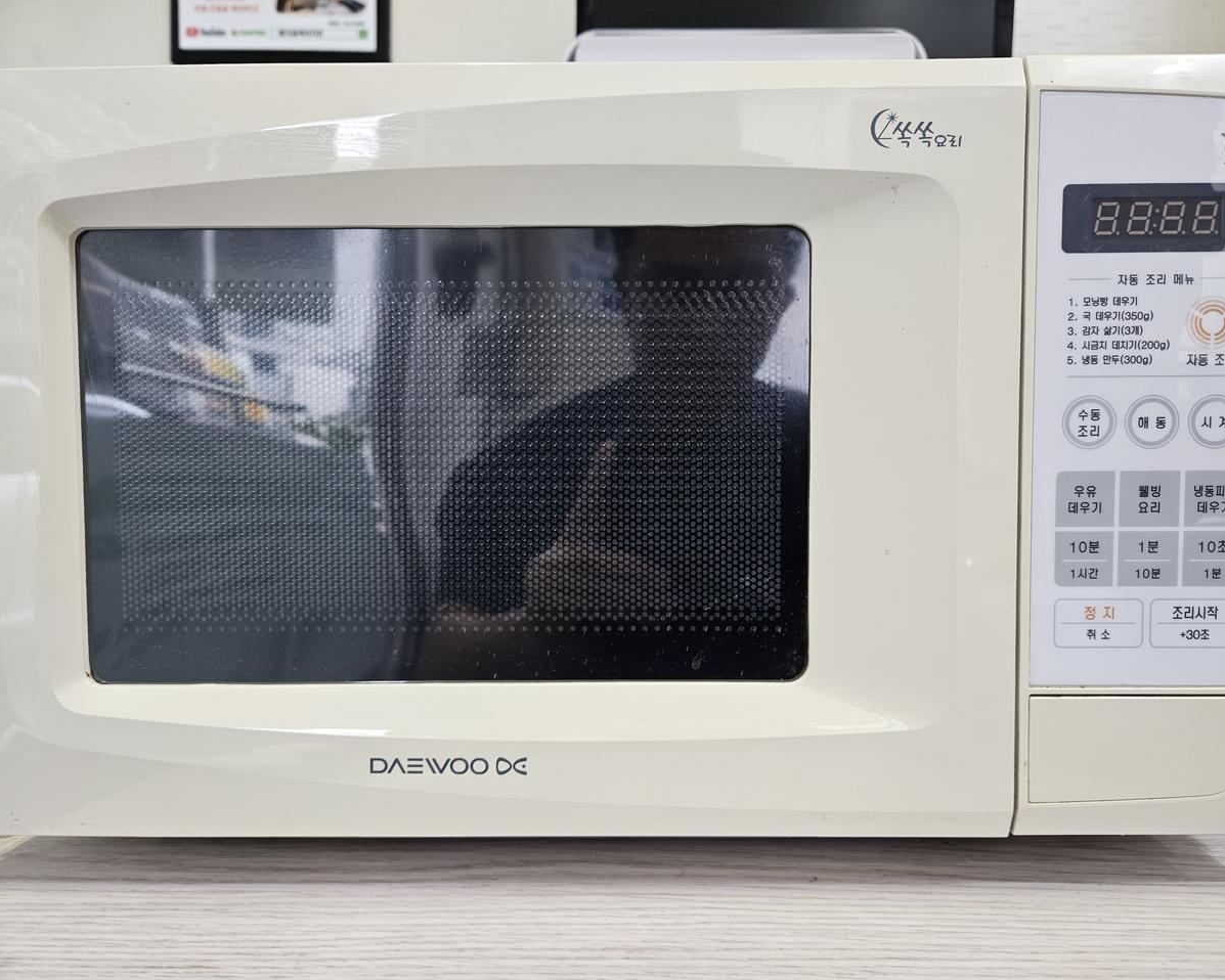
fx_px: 870
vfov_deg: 58.8
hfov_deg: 70.2
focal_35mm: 24
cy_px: 490
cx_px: 654
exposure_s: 1/120
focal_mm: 5.4
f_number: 1.8
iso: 160
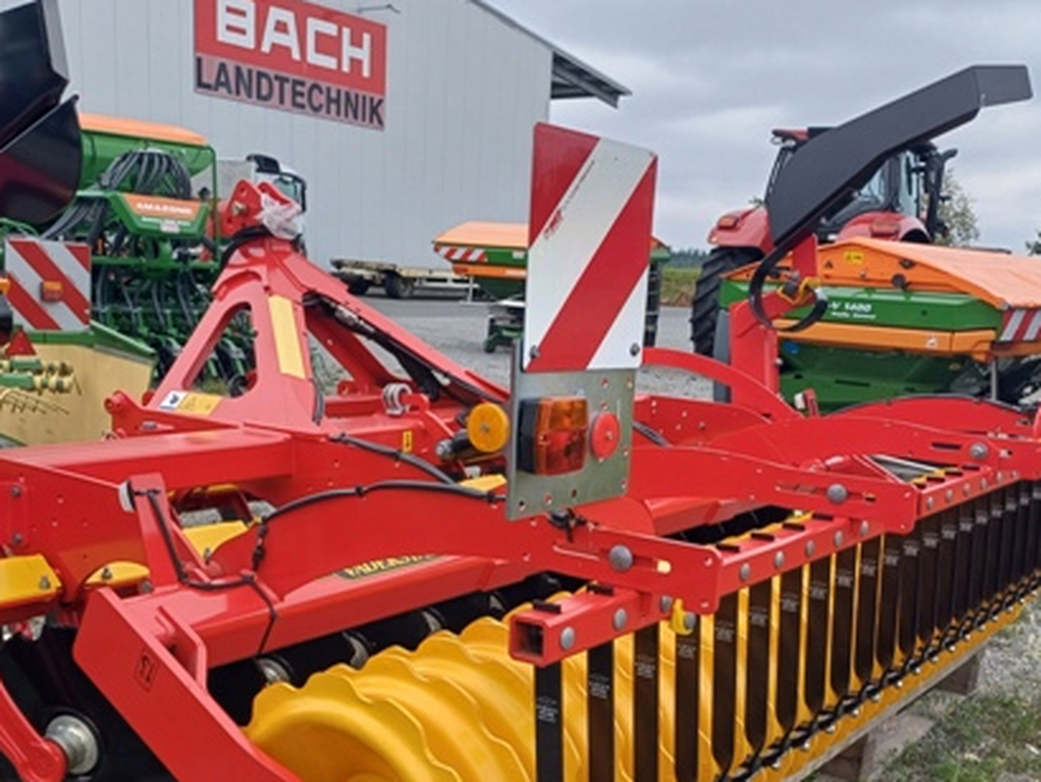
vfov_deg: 36.2
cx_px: 470
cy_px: 561
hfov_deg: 47.8
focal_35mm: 39
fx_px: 1174
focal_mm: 4.65
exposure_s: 1/436
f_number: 1.8
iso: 50
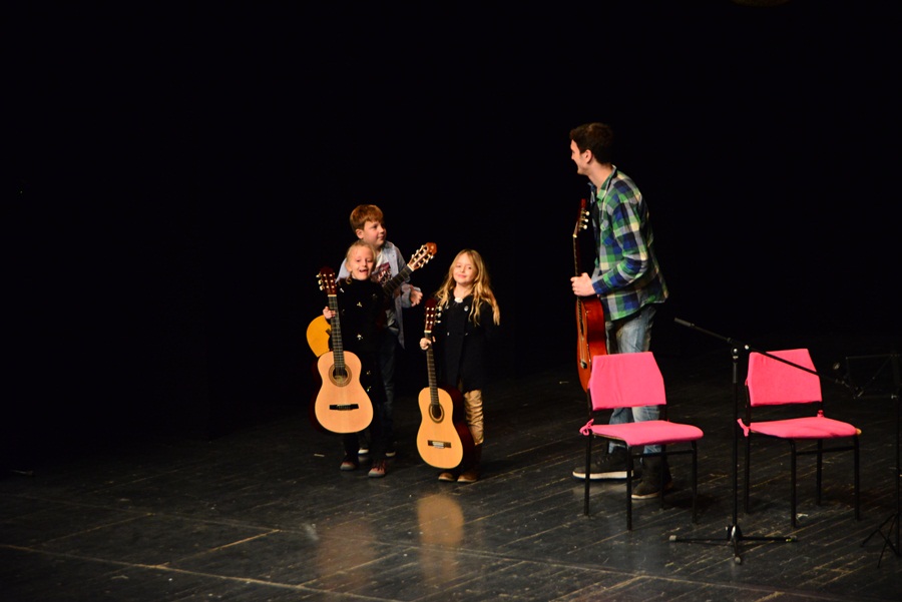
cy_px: 301
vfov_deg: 11.4
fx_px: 3008
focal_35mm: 120
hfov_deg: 17.1
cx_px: 451
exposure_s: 1/80
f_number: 5.6
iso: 4000
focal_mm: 120
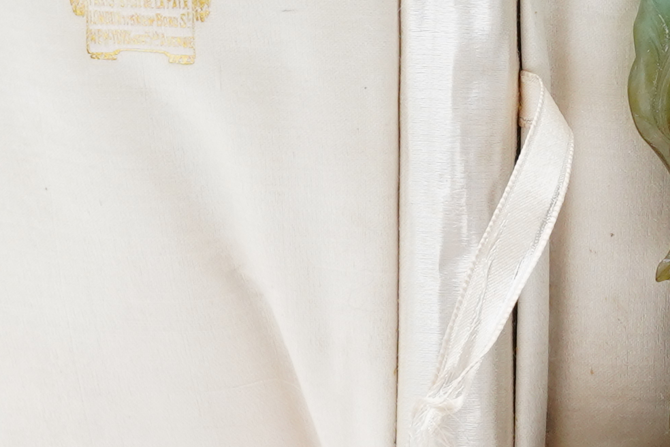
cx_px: 1072
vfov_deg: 7.6
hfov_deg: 10.9
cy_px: 105
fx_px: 3350
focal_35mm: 180
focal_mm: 30
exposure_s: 1/125
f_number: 18
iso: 640
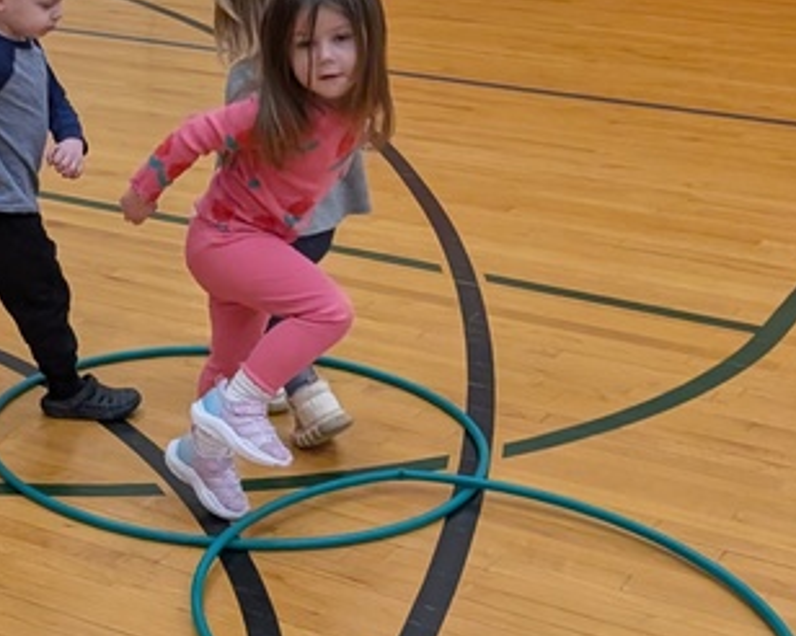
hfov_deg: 22.7
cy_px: 377
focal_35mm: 78
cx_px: -136
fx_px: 1836
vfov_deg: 19.6
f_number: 1.68
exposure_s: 1/670
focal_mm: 6.9
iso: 1628
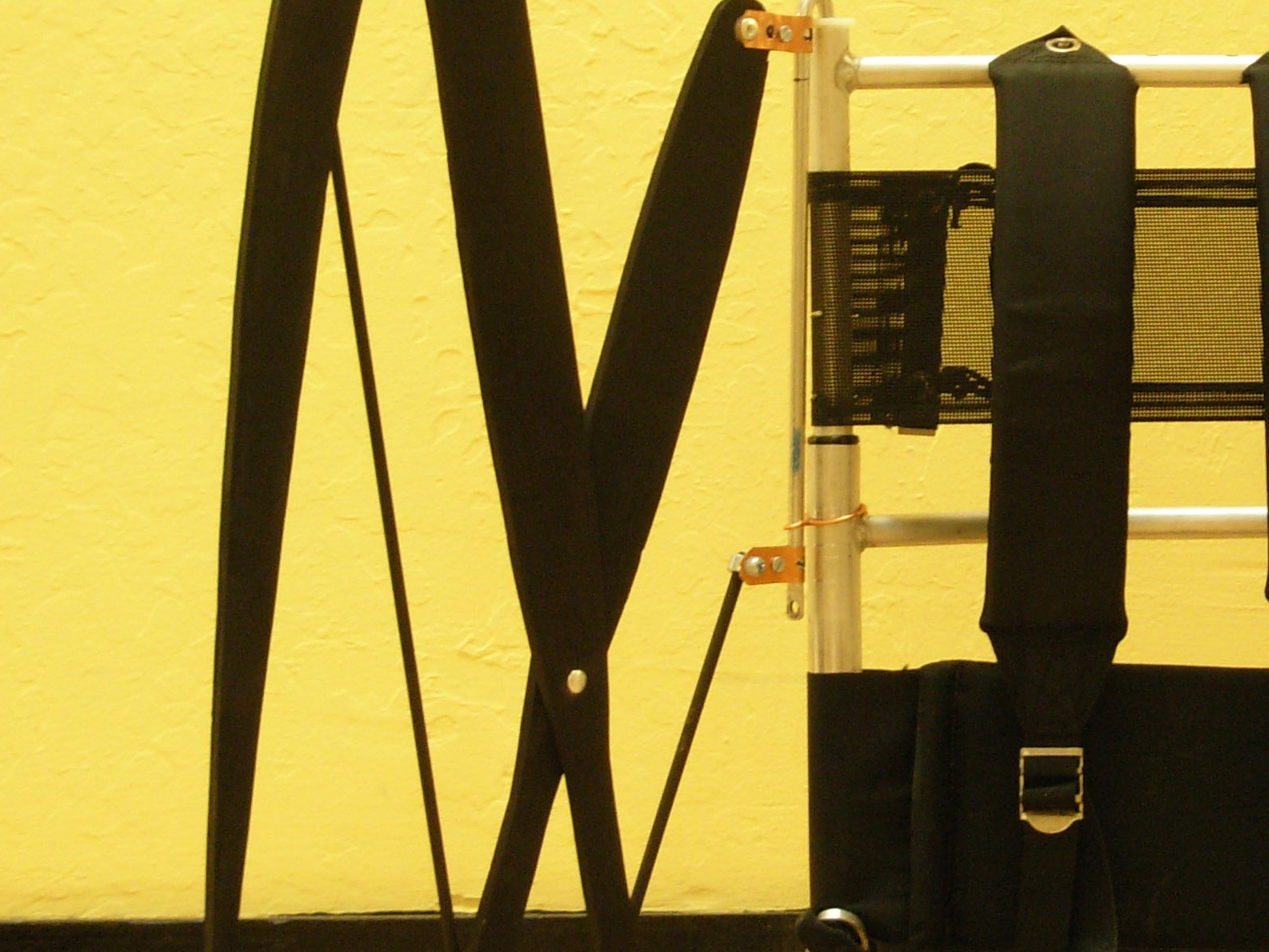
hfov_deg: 14.3
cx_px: 1191
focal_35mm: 136
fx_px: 4986
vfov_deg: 10.9
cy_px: 418
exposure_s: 1/3.7
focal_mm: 11.5
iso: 200
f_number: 3.5
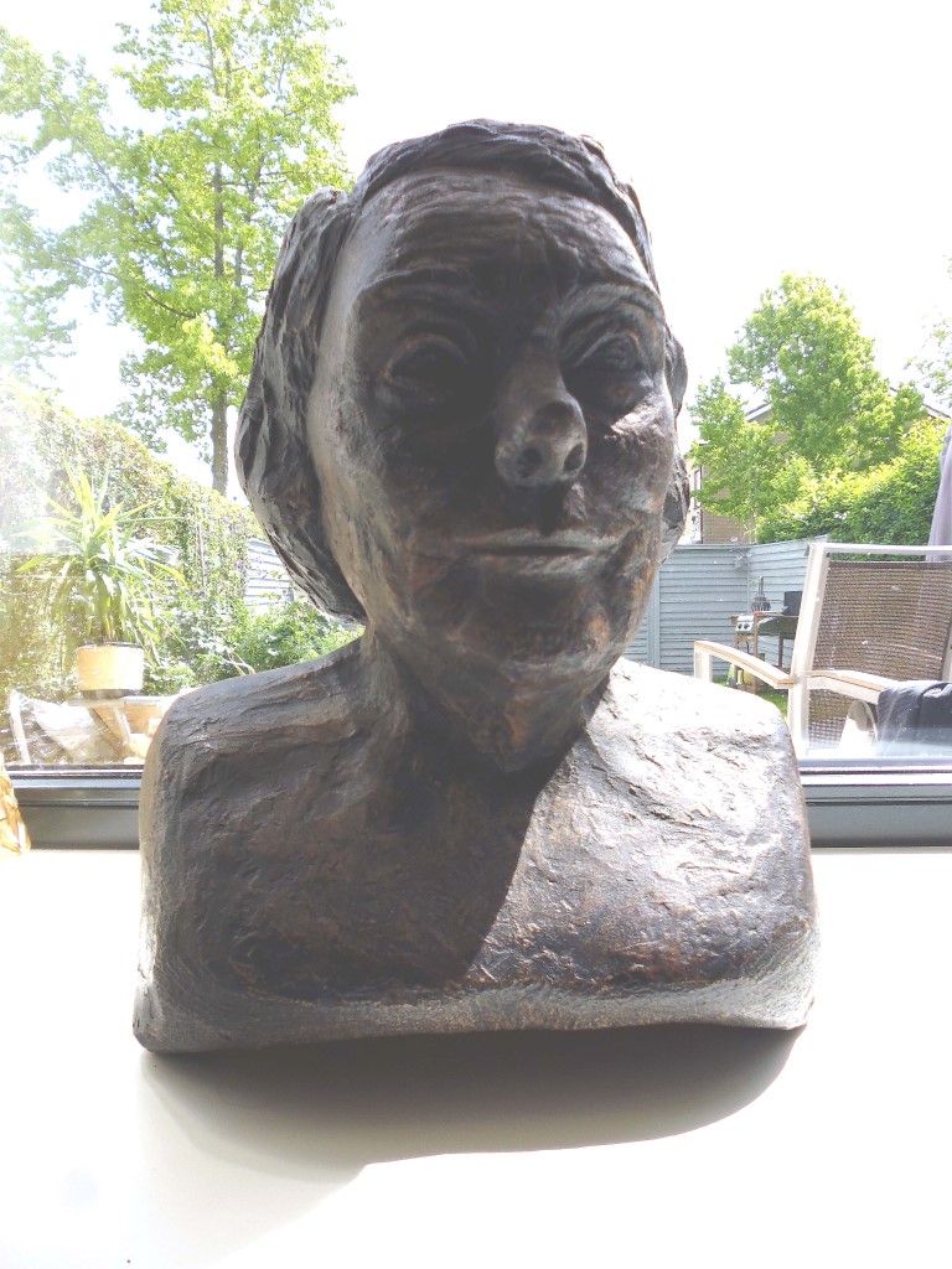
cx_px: 476
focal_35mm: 24
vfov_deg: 71.6
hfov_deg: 56.8
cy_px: 634
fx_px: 880
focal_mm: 4.3
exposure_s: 1/320
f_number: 2.8
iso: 100
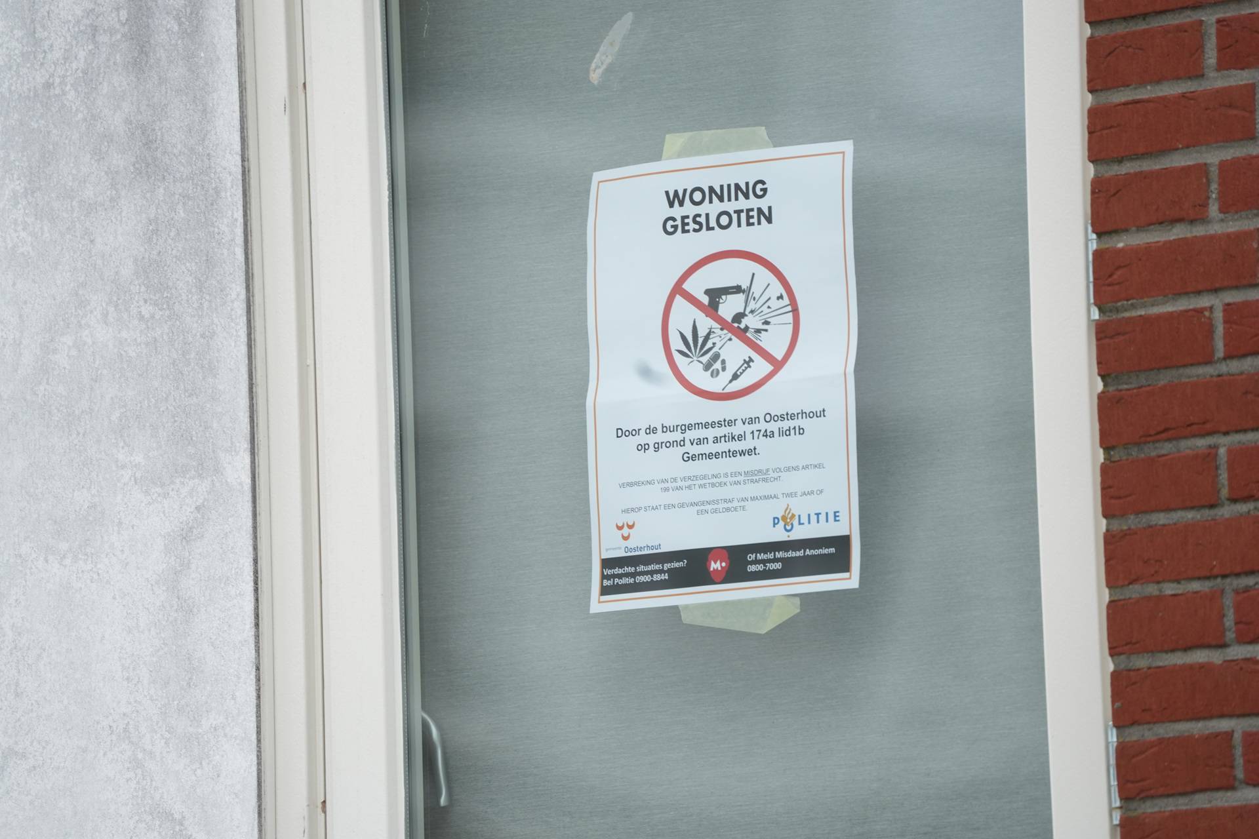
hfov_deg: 3.4
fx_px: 20982
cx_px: 630
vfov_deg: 2.3
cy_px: 420
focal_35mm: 600
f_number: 6.3
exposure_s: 1/200
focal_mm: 600
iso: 800
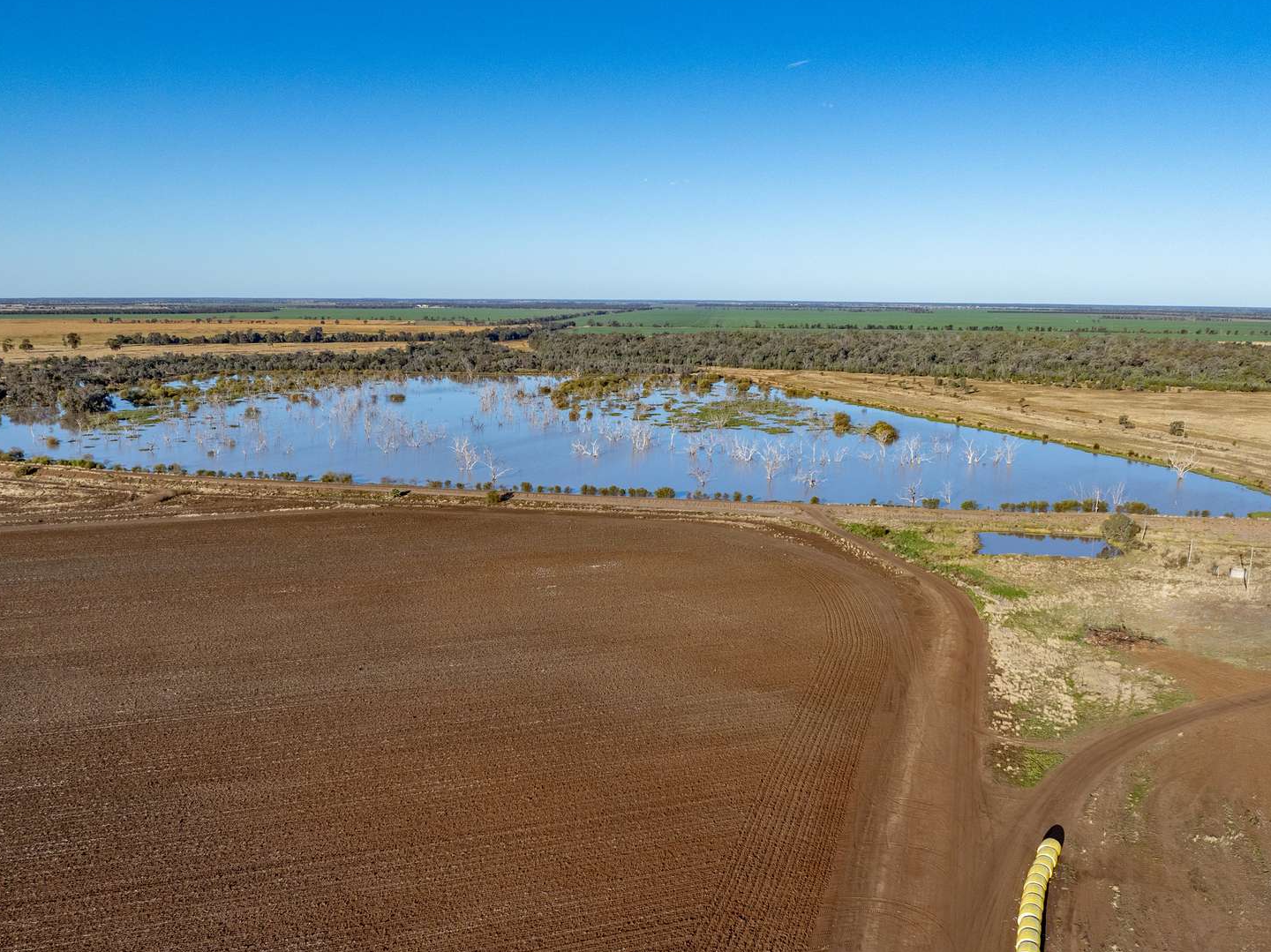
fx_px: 1175
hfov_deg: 56.8
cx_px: 598
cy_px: 608
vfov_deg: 43.7
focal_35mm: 32
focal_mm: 12.29
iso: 200
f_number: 2.8
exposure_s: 1/500
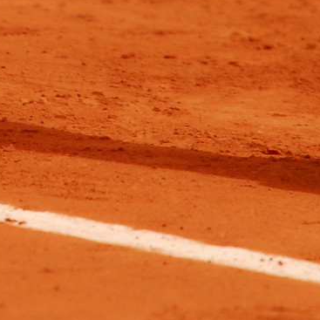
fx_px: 19704
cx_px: -228
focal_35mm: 1884
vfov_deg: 0.9
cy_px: -73
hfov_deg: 0.9
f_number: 5.6
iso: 320
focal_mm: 280
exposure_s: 1/1250
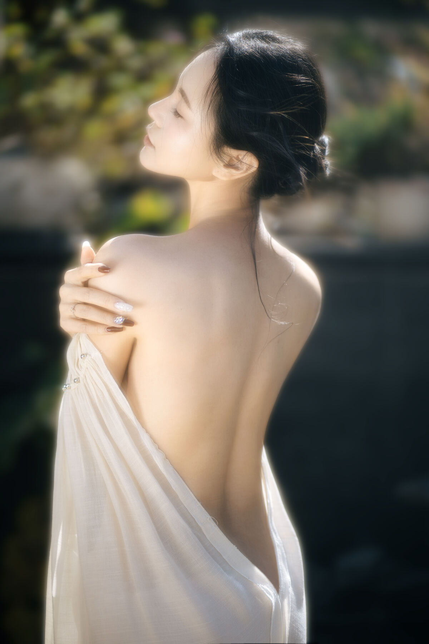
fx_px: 1519
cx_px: 214
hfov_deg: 16.1
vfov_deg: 23.9
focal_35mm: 85
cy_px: 322
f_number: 1.8
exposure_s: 1/1250
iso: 100
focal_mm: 85
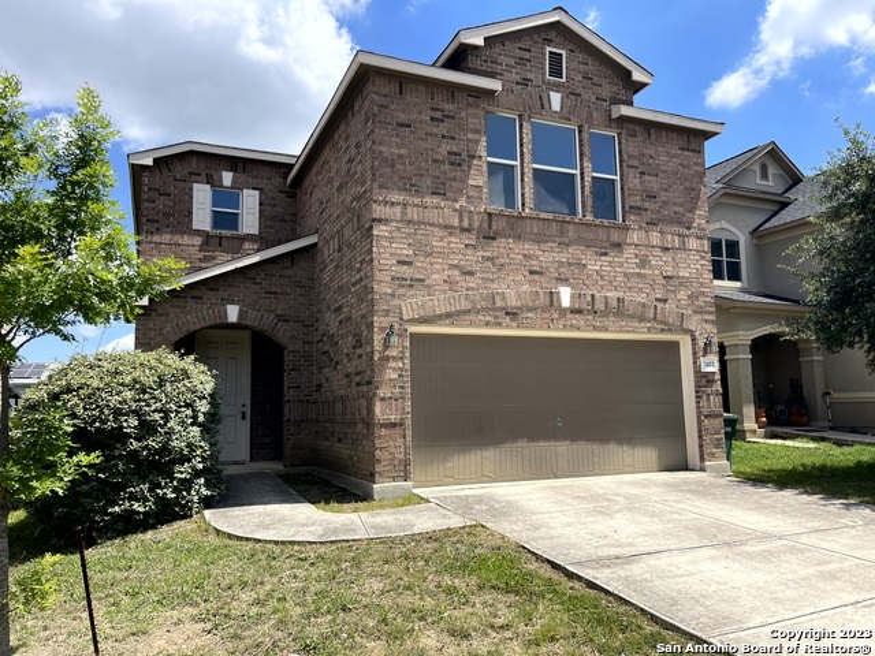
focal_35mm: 26
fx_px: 657
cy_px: 328
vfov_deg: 53.1
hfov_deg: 67.3
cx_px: 438
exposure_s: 1/3003
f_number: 1.6
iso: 32
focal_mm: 5.1
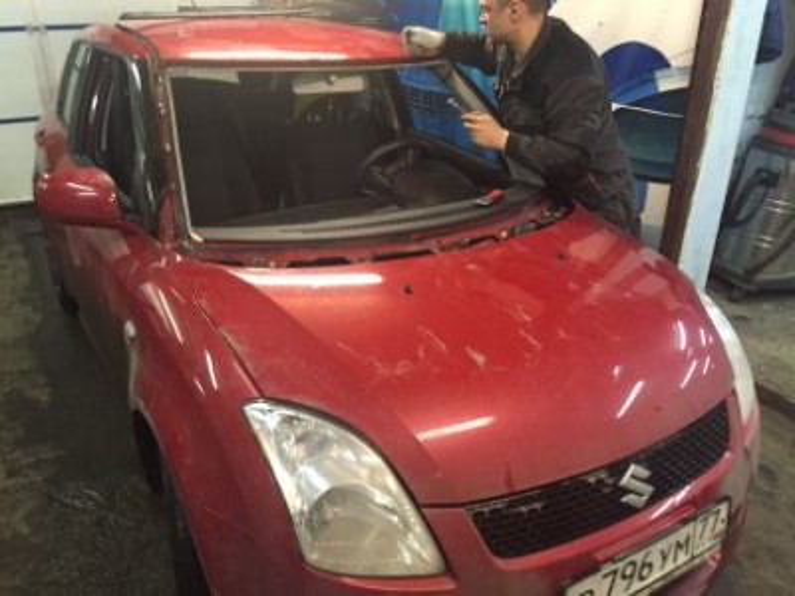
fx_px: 666
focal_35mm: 29
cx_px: 398
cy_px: 298
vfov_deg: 48.2
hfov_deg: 61.7
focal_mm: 4.15
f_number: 2.2
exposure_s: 1/25
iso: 250
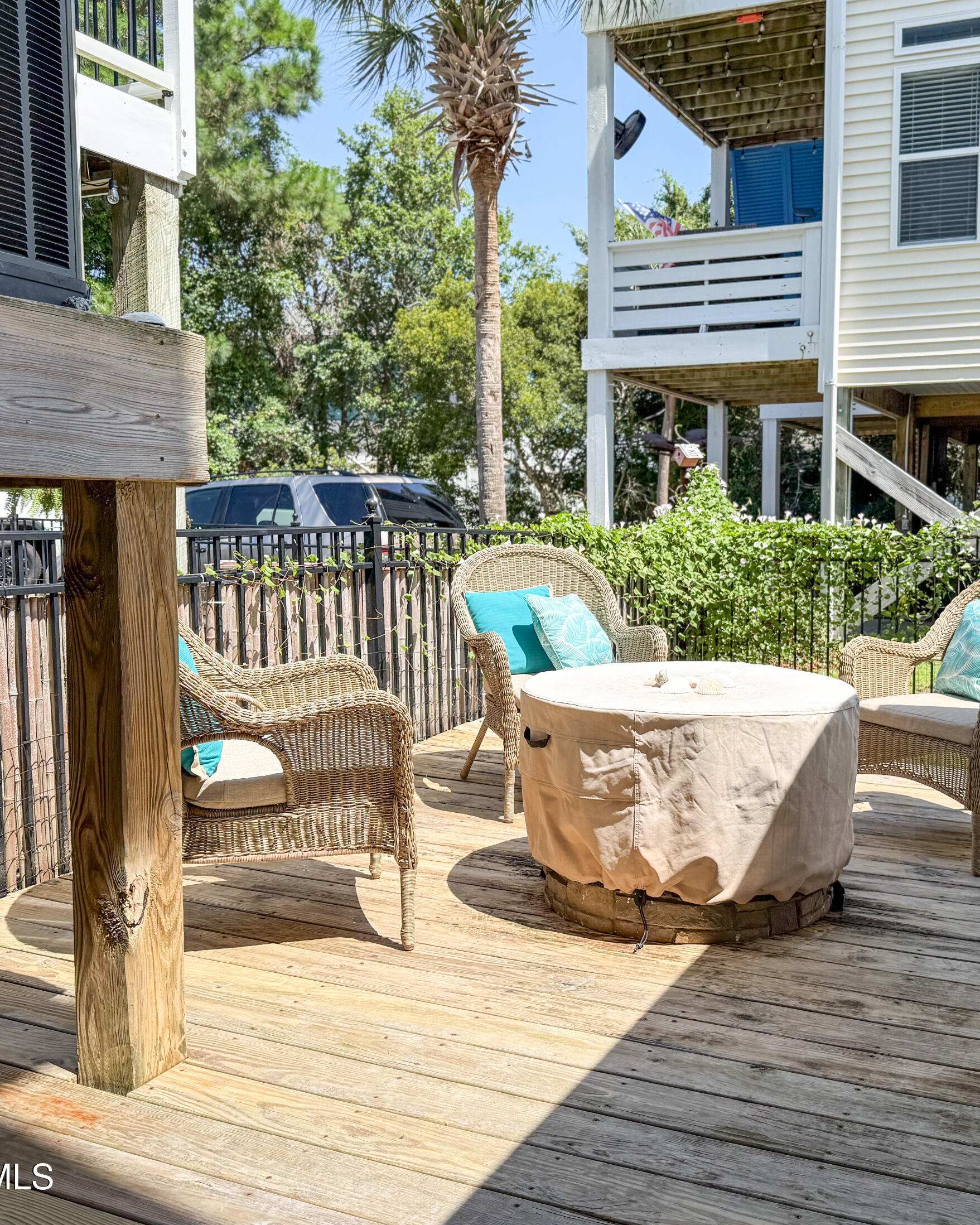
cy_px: 607
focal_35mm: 32
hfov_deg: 45.3
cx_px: 623
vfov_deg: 55.7
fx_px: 1160
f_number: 1.8
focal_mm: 6.76
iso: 80
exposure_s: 1/2500
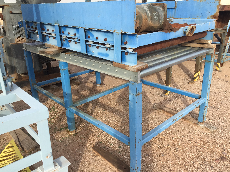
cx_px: 115
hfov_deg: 61.7
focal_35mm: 29
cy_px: 86
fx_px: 193
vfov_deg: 48.2
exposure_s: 1/879
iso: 32
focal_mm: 4.15
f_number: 2.2
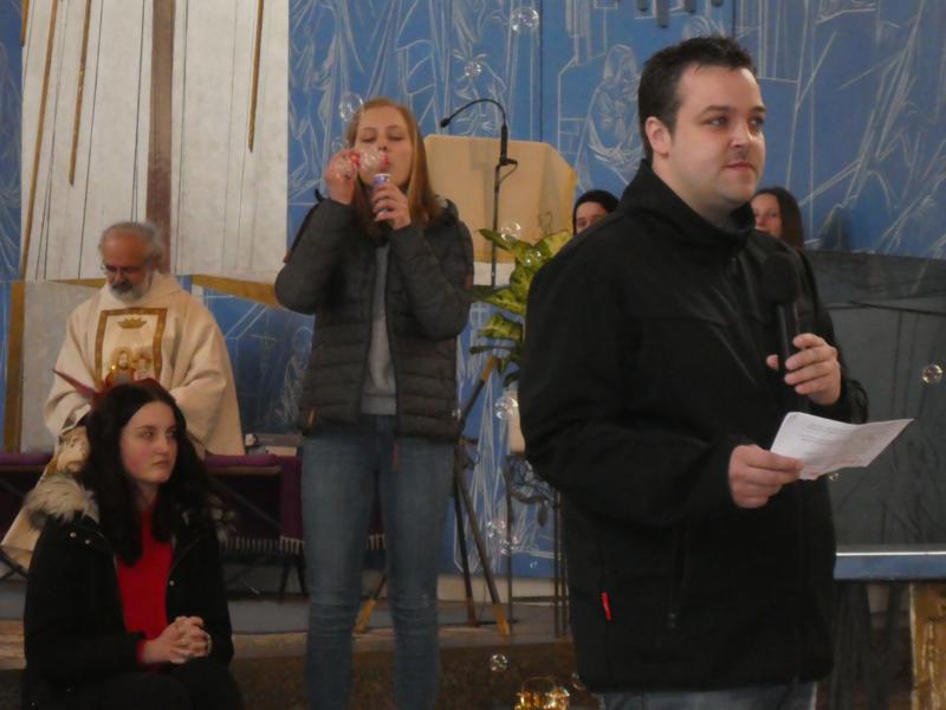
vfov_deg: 12.0
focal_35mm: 124
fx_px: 3389
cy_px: 355
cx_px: 473
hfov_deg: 15.9
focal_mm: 22.3
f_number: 5.2
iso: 1600
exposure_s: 1/60
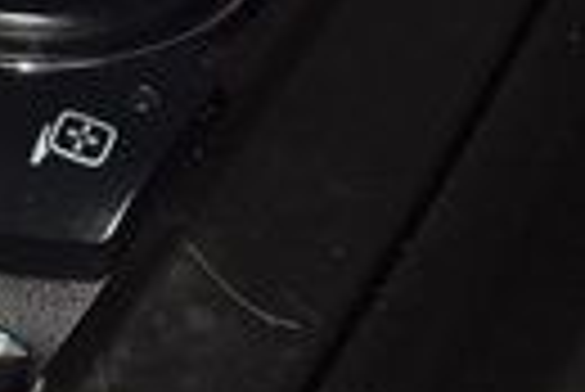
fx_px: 8394
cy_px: 408
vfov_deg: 2.7
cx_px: -189
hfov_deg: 4.0
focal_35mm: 516
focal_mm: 70
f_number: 8
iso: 100
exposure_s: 1/125
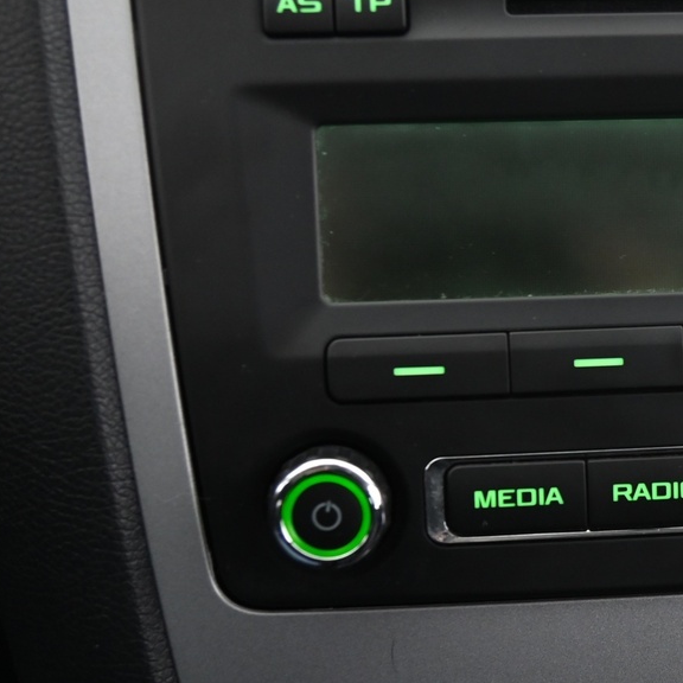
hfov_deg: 18.3
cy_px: 423
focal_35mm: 91
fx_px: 2031
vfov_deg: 19.1
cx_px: 765
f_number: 4
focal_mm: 38
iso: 2000
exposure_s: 1/13
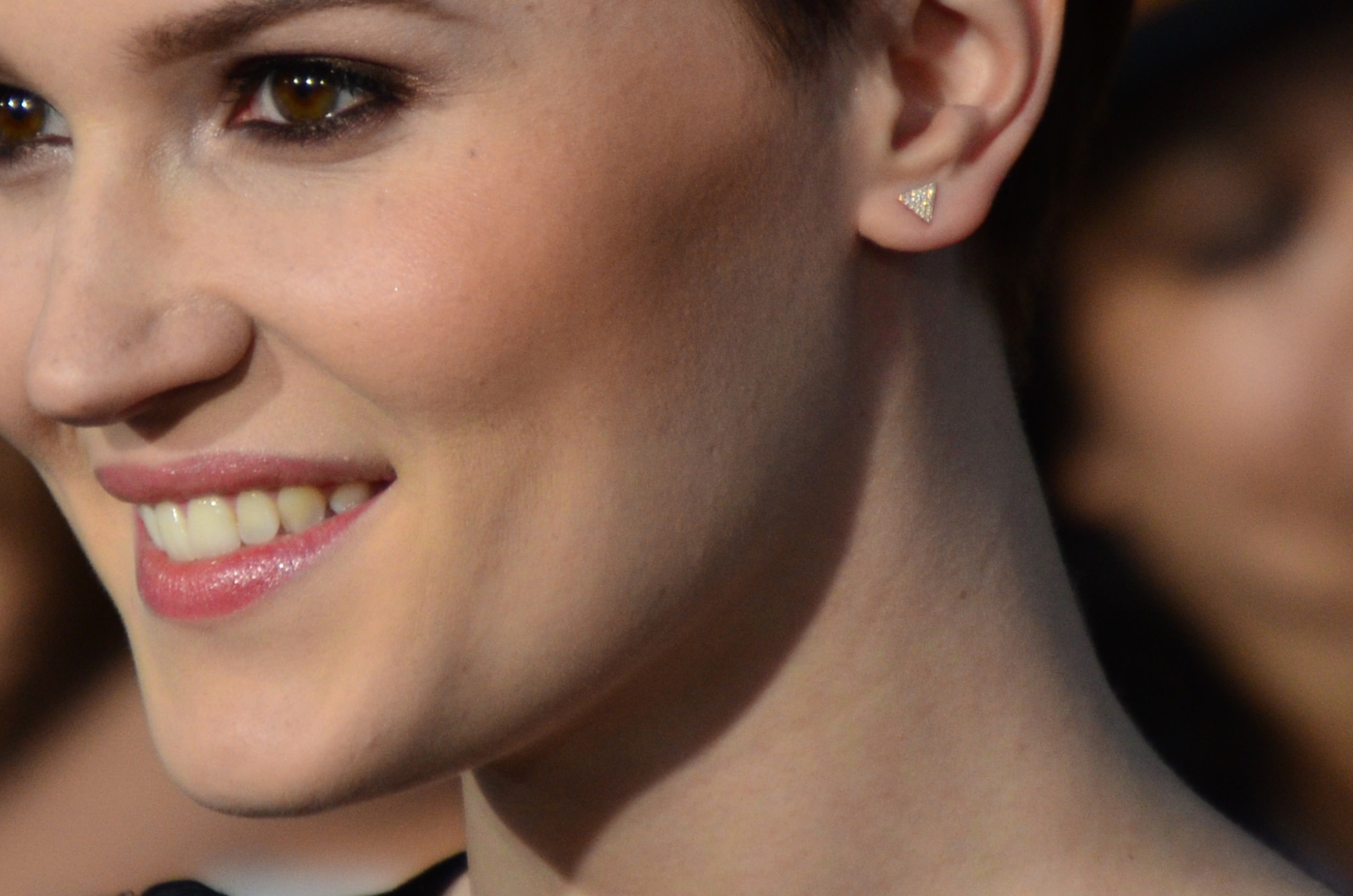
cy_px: 235
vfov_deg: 1.7
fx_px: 29972
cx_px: 380
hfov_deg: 2.6
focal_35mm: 799
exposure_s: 1/125
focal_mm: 200
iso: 640
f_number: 5.6
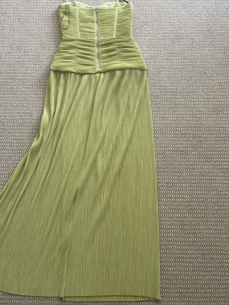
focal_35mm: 30
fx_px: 265
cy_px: 144
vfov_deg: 59.9
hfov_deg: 46.6
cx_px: 92
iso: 64
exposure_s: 1/121
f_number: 1.6
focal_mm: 5.1
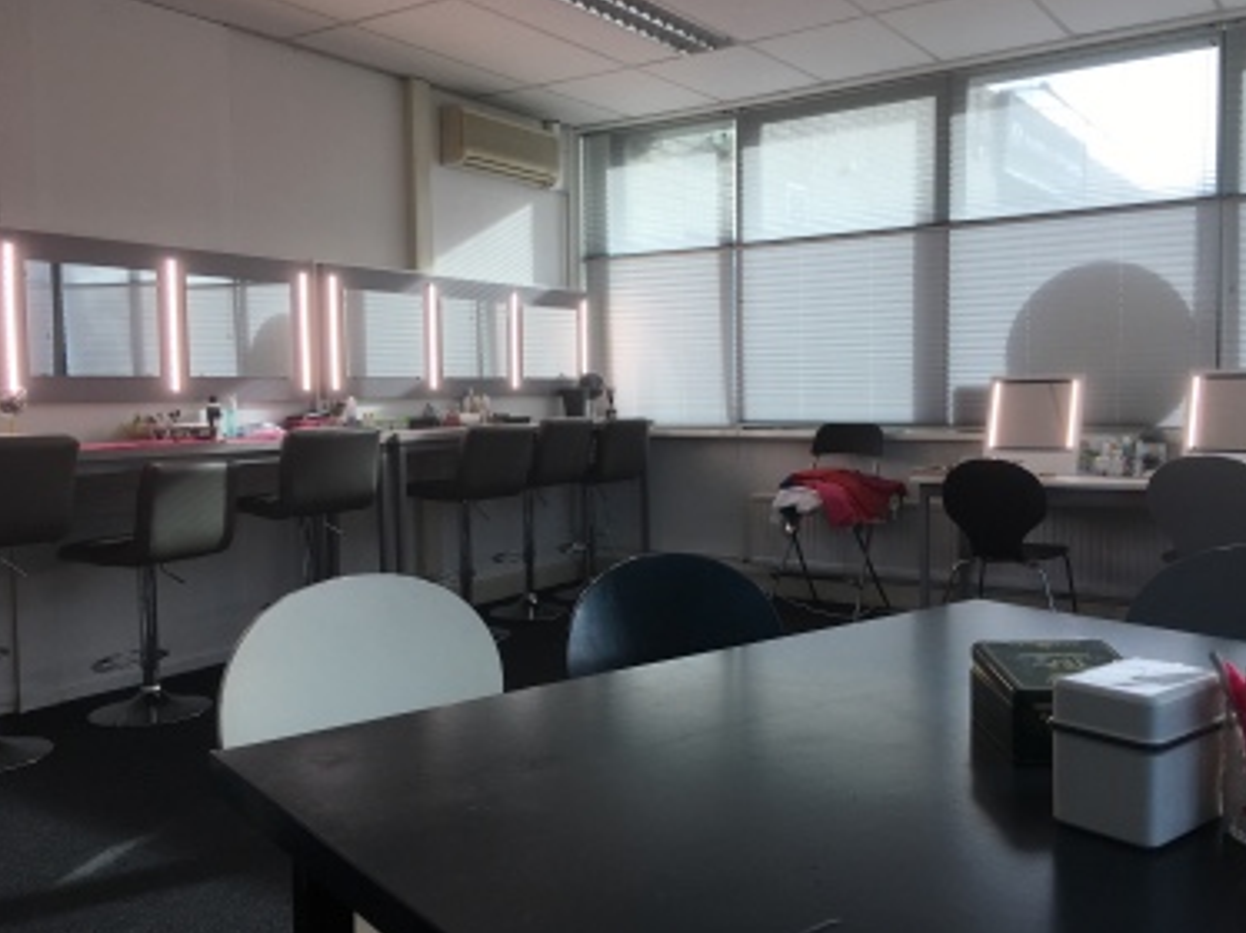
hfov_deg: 58.4
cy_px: 462
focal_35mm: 31
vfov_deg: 45.4
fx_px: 1115
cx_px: 650
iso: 32
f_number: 2.2
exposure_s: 1/100
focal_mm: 4.15
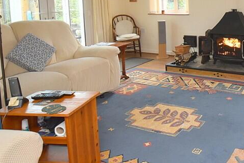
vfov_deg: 38.0
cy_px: 12
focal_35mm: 32
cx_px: 224
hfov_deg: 51.1
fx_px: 217
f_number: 4
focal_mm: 10
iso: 900
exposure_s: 1/125
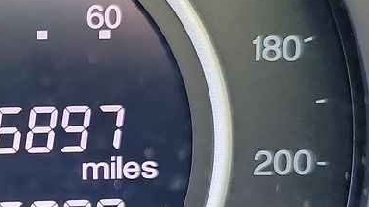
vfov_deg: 11.1
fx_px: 1067
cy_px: 170
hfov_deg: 18.5
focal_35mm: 109
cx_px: -87
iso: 406
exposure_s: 1/59
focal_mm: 6.7
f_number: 1.8
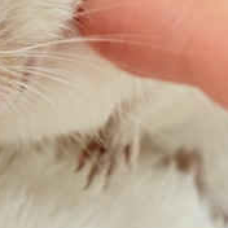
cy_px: 61
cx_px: 89
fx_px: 1244
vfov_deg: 10.4
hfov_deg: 10.5
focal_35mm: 167
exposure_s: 1/50
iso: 100
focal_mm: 5.96
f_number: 1.6
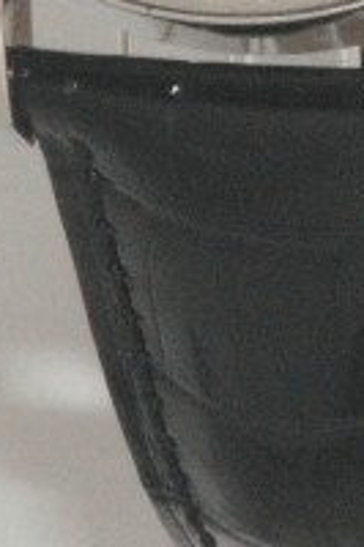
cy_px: -245
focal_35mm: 503
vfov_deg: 4.1
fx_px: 7635
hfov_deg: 2.7
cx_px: 302
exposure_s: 1/80
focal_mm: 105
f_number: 32
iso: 1600
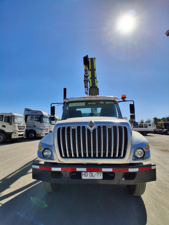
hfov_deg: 74.7
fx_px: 111
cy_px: 112
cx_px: 84
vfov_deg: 91.0
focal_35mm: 17
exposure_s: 1/4292
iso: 50
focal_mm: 1.4
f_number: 2.2
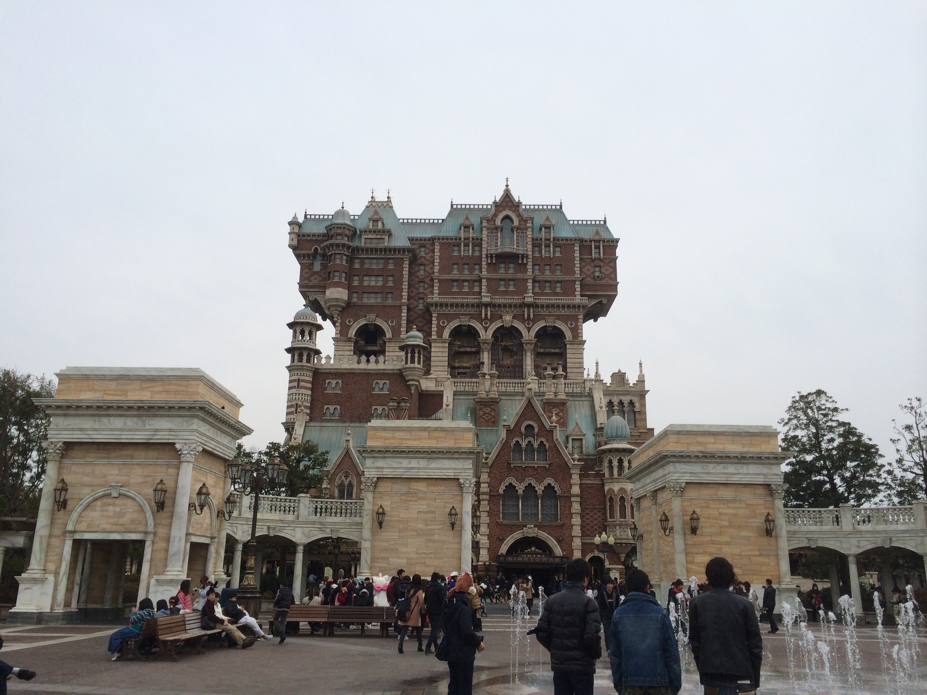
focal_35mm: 30
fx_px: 803
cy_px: 348
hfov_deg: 60.0
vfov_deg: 46.8
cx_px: 464
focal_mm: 4.12
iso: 32
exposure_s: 1/1325
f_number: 2.2
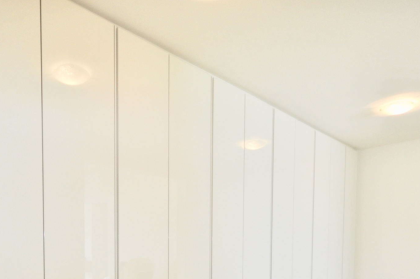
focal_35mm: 28
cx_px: 139
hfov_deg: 63.8
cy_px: 256
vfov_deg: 42.1
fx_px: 326
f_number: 4
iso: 250
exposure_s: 1/60
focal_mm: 10
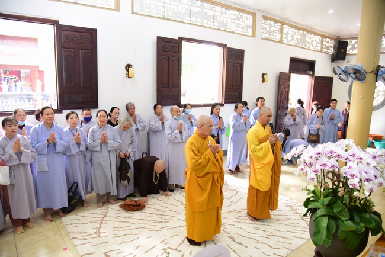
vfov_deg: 53.2
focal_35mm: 24
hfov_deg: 73.7
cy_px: 128
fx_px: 257
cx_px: 192
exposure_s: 1/40
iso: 1000
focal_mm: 24
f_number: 4
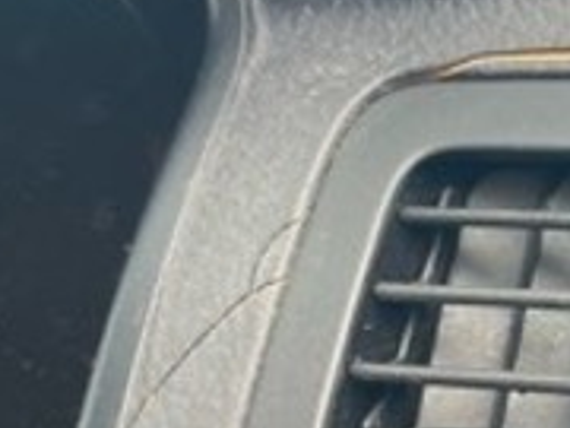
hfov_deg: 16.6
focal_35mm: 111
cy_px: 143
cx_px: 776
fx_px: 1828
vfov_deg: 13.3
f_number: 1.6
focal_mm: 5.1
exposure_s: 1/121
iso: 80
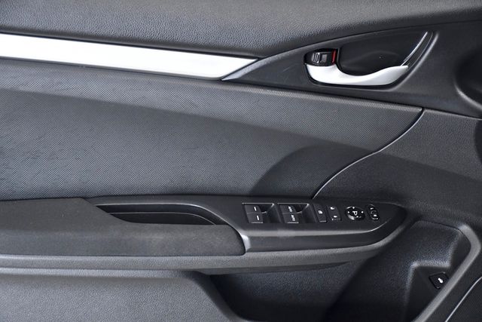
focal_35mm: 90
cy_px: 161
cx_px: 241
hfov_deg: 22.6
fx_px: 1205
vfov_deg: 15.2
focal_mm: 60
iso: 2500
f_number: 5
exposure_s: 1/200
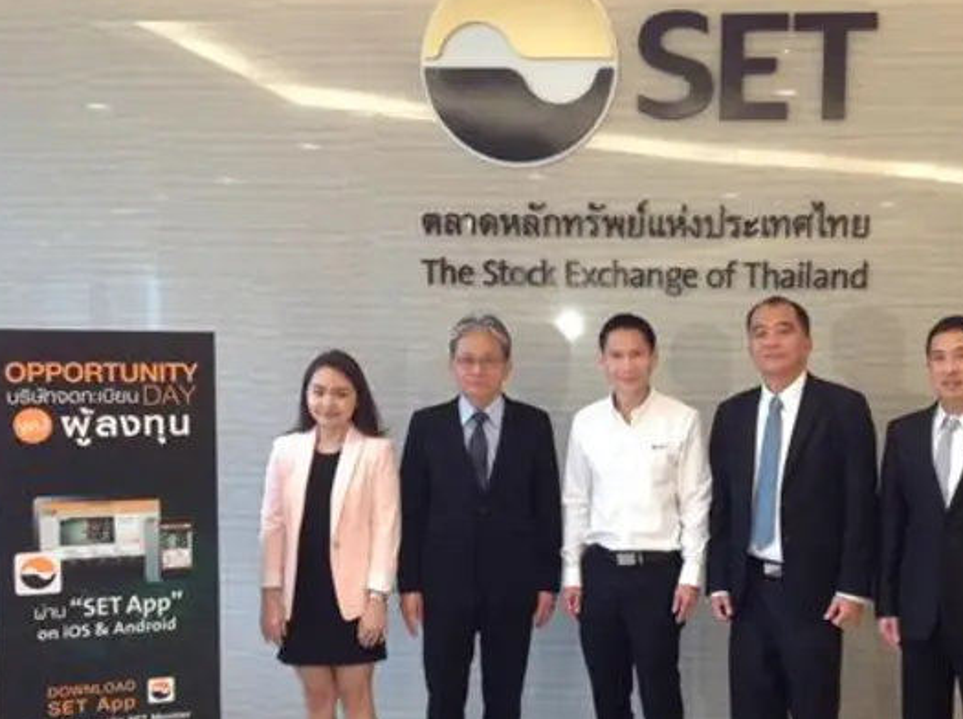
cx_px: 664
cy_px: 470
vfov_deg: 27.8
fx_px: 1444
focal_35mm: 52
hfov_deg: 36.4
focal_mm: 4.28
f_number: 2.4
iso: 100
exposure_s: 1/17
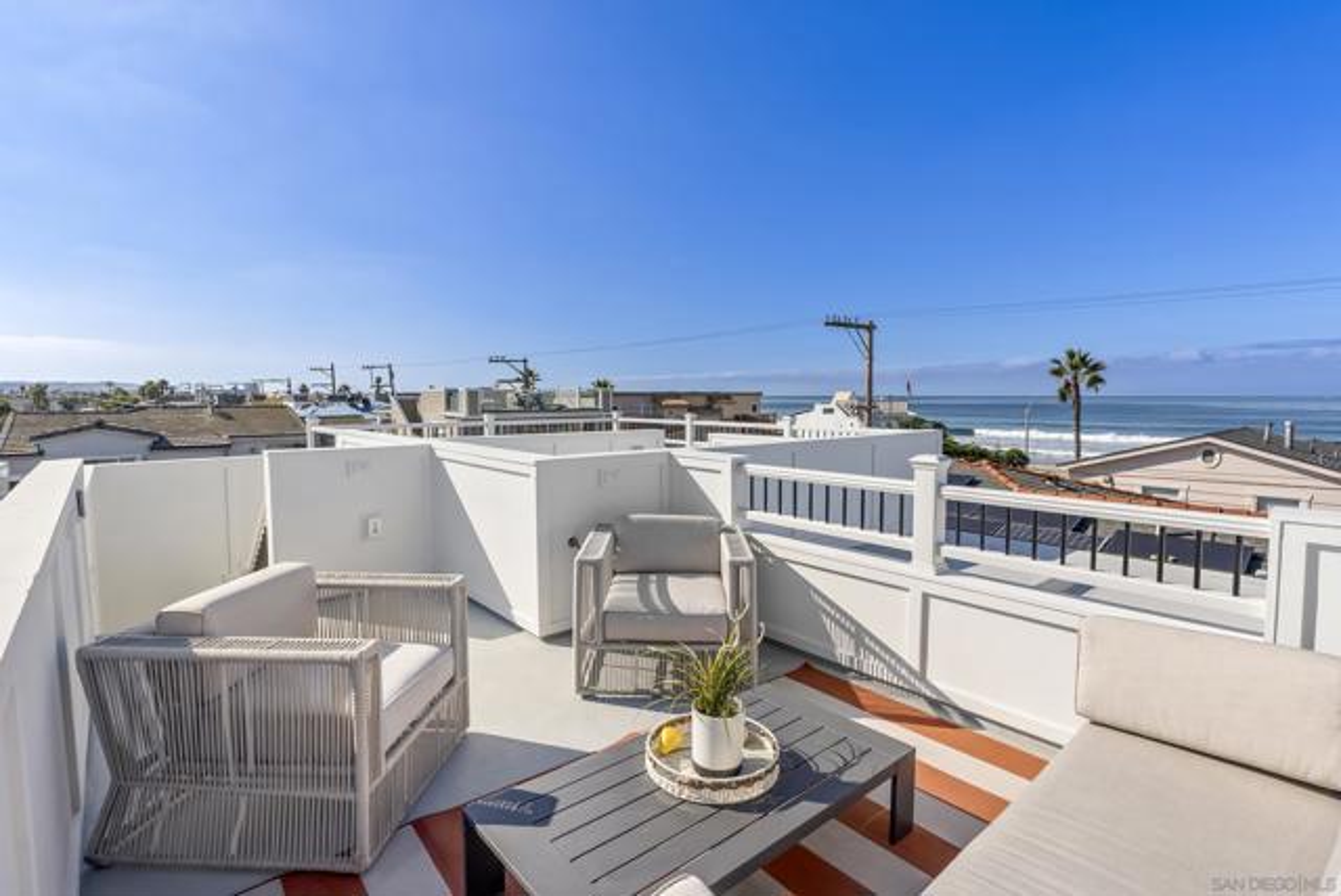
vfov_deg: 73.9
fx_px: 597
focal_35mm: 16
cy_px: 448
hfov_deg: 96.7
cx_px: 670
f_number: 8
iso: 500
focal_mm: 16
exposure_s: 1/1250
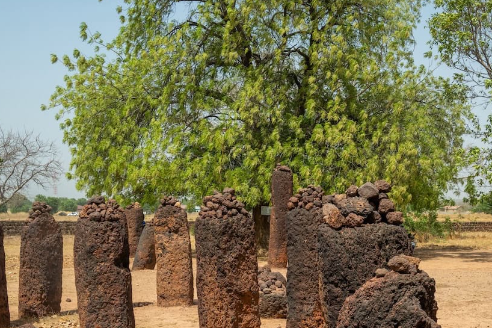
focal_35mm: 55
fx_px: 751
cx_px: 288
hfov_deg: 36.2
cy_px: 246
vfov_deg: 24.3
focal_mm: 30
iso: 400
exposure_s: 1/400
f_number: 13
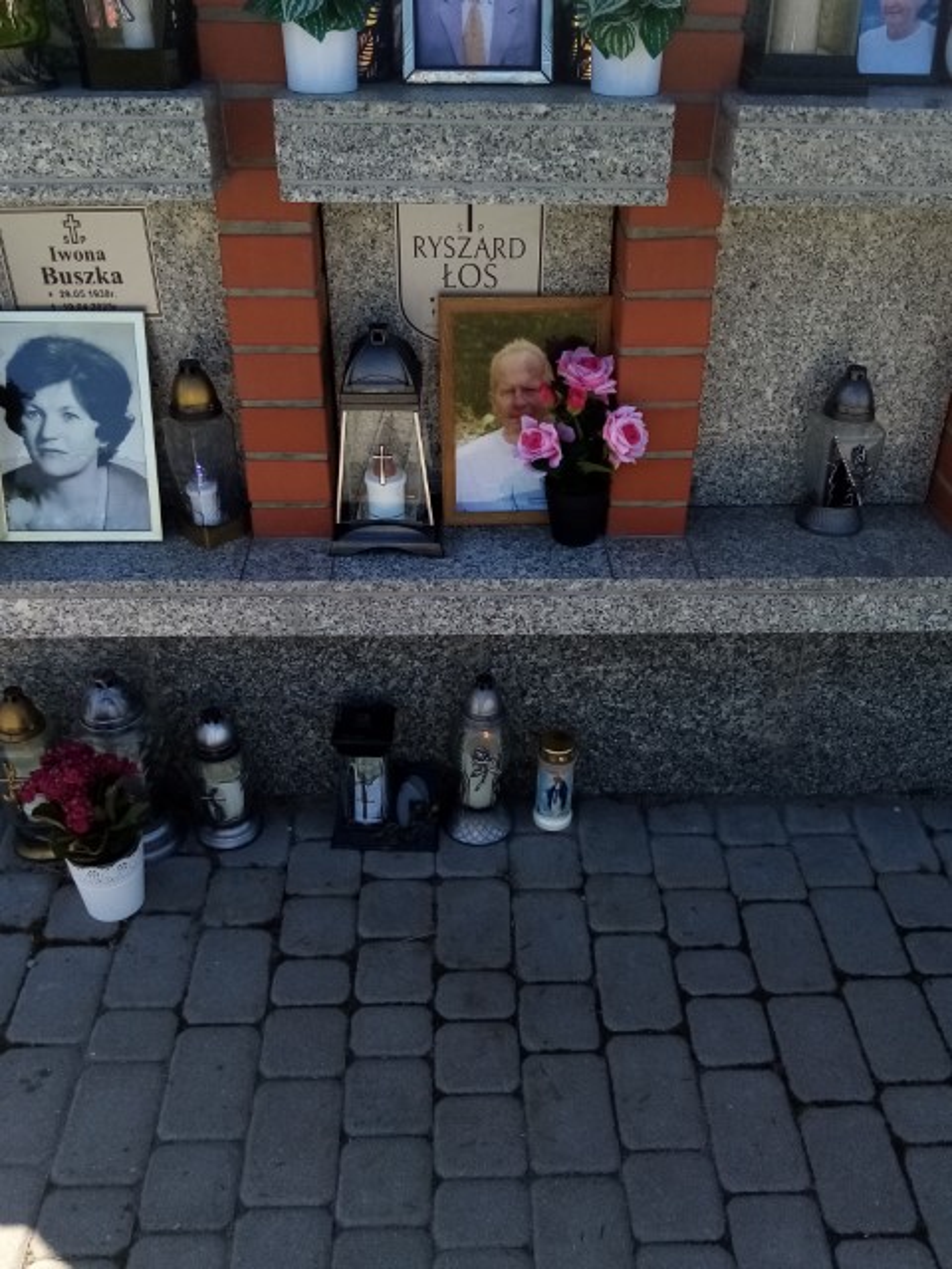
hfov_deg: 53.1
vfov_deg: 67.3
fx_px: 953
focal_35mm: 26
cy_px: 634
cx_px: 476
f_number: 1.8
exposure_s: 1/778
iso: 104
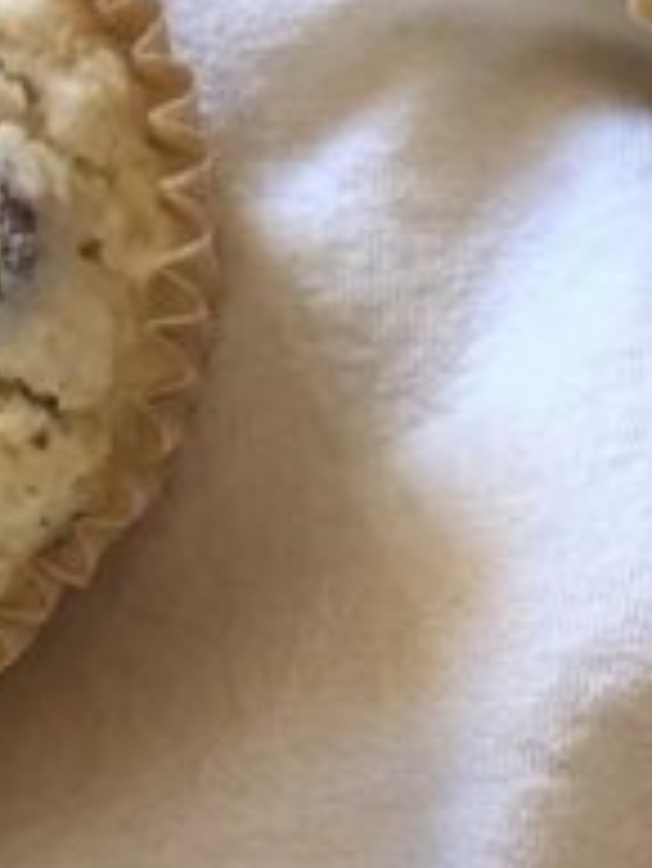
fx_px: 3562
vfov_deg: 13.6
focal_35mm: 142
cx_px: 866
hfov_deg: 10.2
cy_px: 926
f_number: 1.8
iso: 40
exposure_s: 1/24
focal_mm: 4
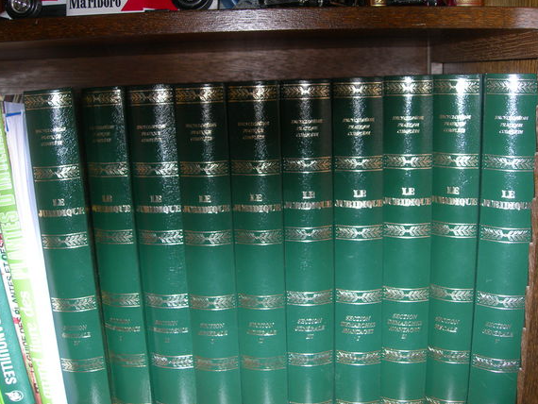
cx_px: 264
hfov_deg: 46.8
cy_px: 193
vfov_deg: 36.0
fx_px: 622
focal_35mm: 40
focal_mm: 7.8
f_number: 2.8
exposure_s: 1/60.1
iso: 79
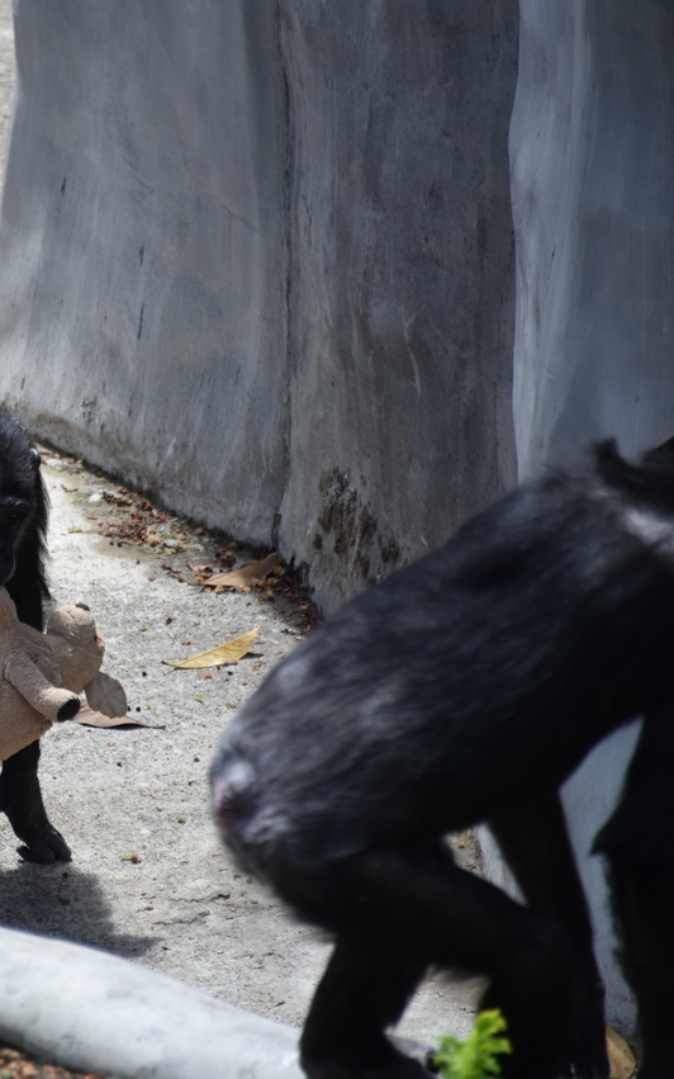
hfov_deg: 2.9
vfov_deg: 4.6
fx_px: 13517
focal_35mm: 460
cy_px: 540
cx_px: -39
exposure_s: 1/640
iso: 320
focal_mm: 300
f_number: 5.6
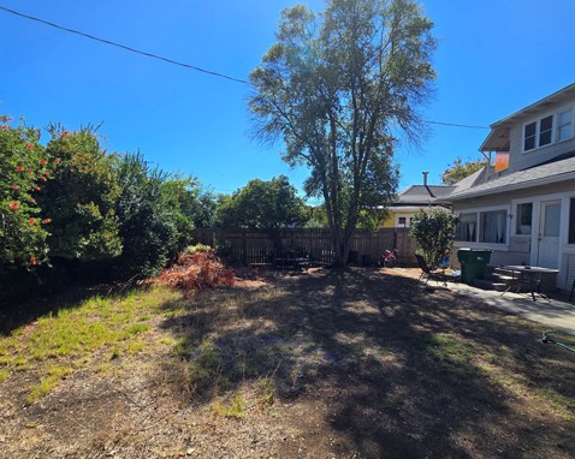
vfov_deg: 76.8
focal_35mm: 17
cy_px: 250
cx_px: 285
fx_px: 289
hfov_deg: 89.7
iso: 50
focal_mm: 2.2
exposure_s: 1/1614
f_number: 2.2
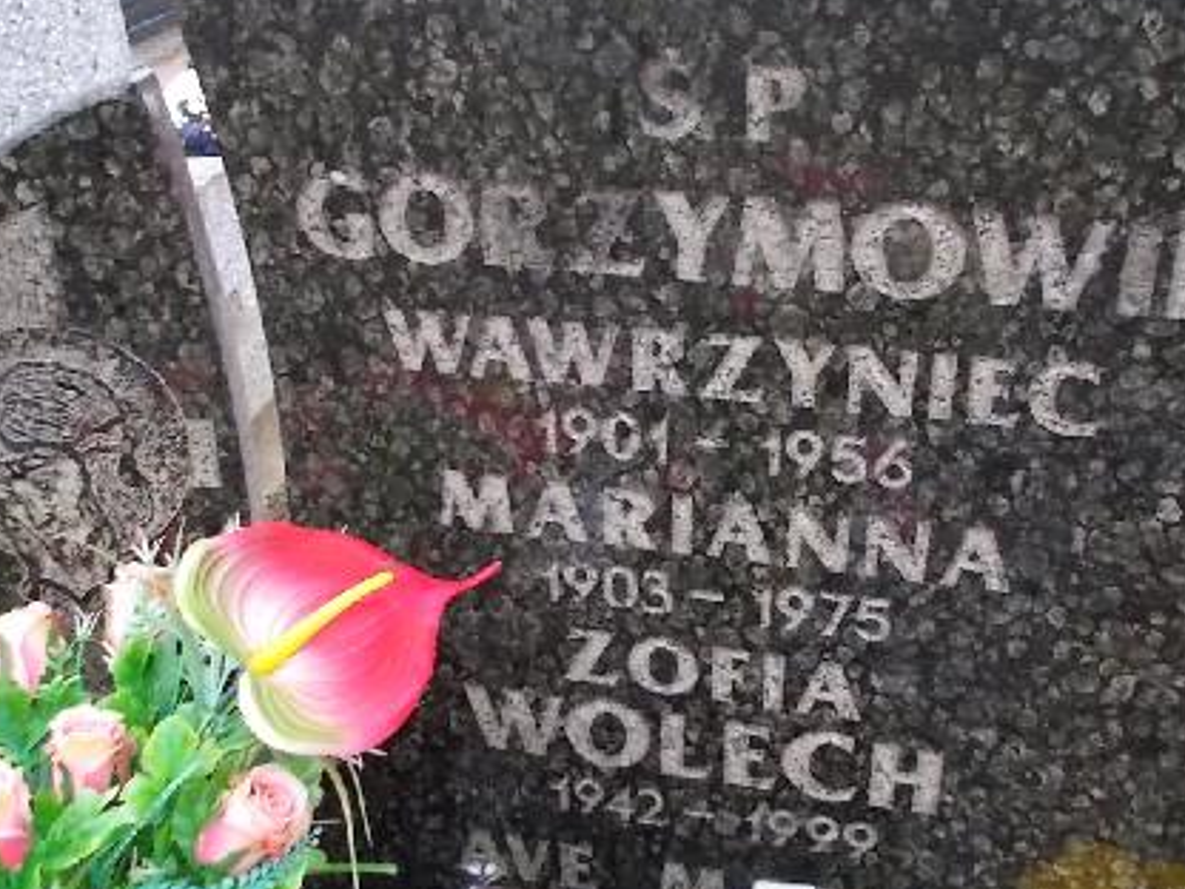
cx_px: 592
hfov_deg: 46.8
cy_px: 430
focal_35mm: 40
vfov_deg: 36.0
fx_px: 1369
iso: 200
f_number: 3.2
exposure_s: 1/25
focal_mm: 4.6
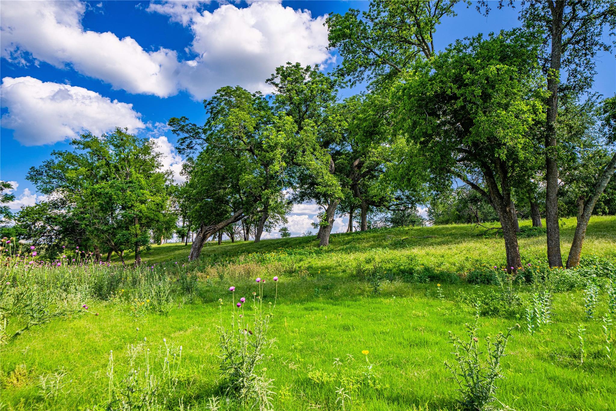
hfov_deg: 78.6
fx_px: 376
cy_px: 206
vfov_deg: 57.2
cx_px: 308
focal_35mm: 22
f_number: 9
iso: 100
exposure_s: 1/250
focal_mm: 22
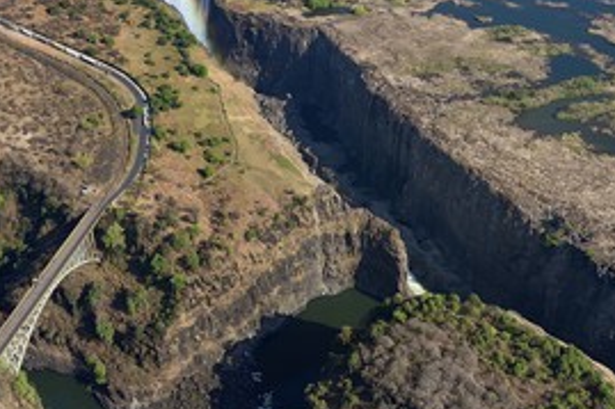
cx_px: 270
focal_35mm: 50
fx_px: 854
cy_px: 135
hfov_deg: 39.6
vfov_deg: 26.8
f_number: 7.1
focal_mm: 32
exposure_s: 1/1000
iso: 400
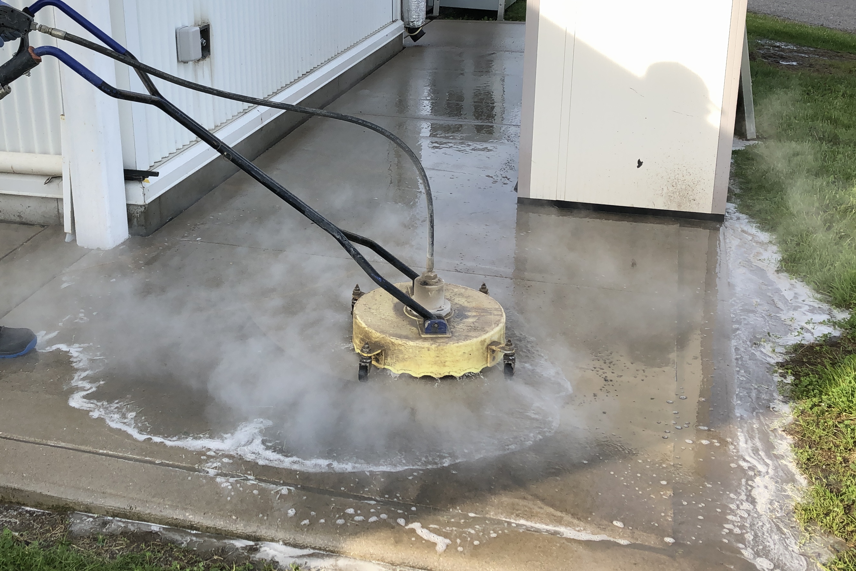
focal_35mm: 44
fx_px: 1046
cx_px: 311
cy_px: 170
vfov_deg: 30.2
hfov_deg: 44.1
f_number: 1.8
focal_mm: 3.99
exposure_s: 1/505
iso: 20
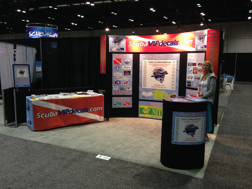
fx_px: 240
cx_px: 126
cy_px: 94
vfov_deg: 42.9
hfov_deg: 55.4
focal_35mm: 33
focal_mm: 4.12
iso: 160
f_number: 2.4
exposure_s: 1/20
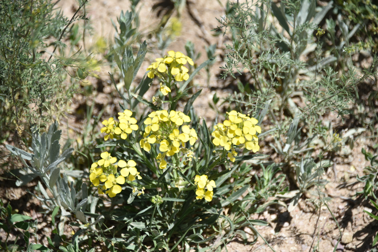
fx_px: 3151
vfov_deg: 4.6
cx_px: 189
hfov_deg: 6.9
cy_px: 126
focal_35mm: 300
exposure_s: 1/640
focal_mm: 300
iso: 160
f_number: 5.6
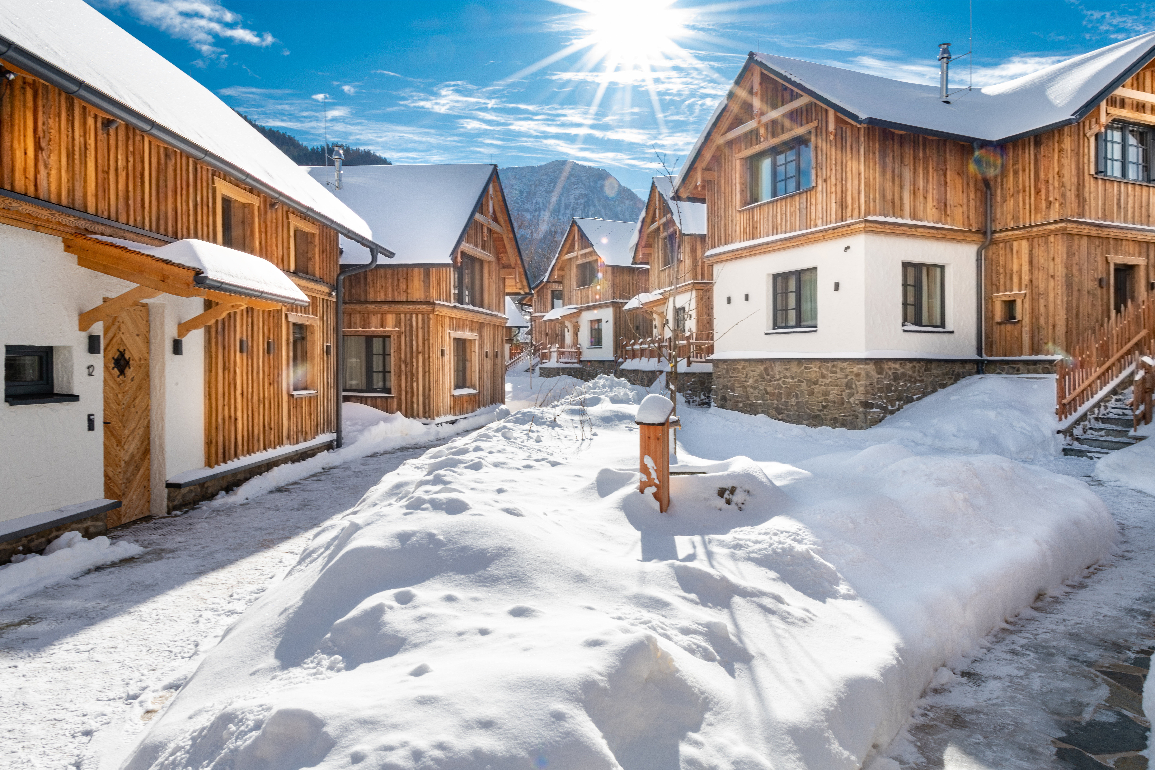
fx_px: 770
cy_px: 385
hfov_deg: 73.7
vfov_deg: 53.1
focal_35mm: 24
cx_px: 578
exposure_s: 1/20
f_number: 22
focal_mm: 24
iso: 100
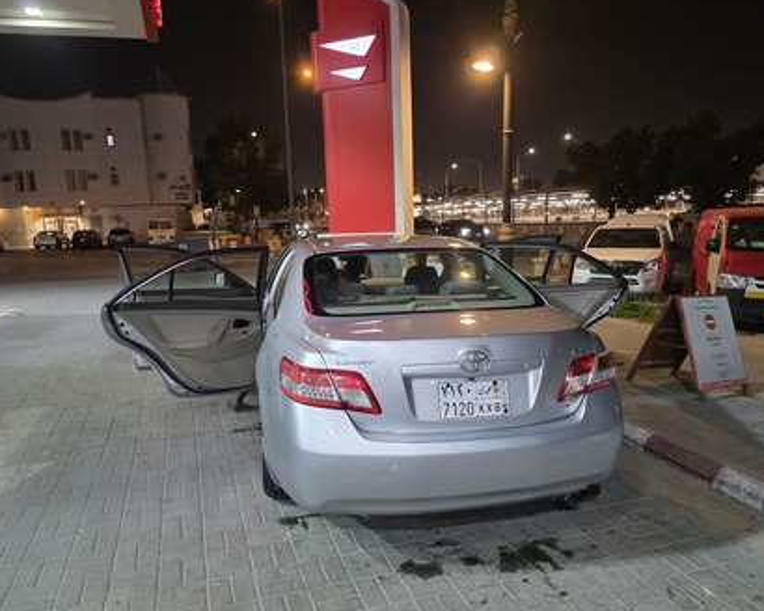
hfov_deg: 68.0
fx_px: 565
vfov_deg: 56.8
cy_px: 310
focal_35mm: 25
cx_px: 349
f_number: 1.7
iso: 1000
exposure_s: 1/120
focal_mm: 6.3
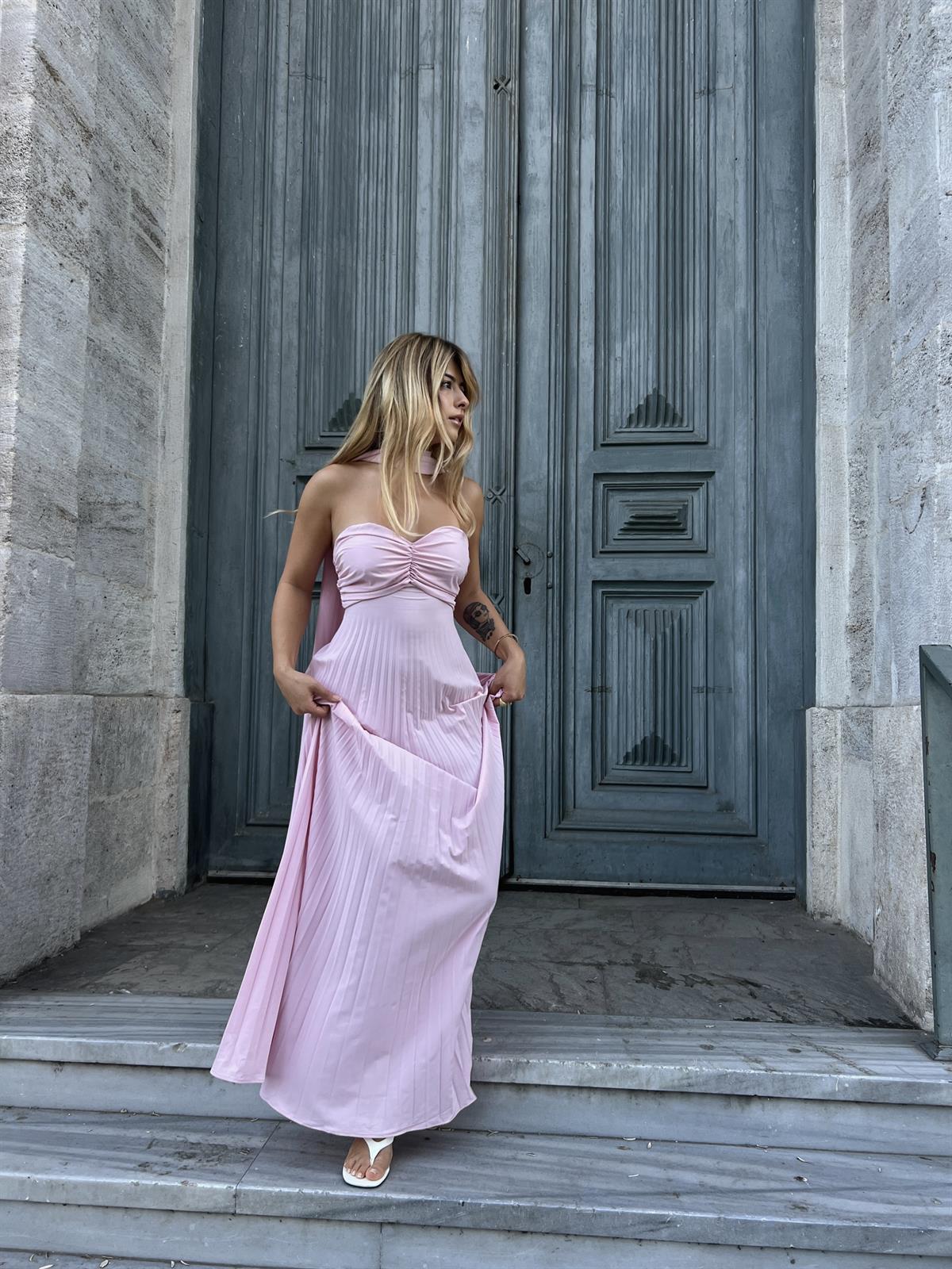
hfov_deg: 53.1
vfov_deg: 67.3
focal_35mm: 26
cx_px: 476
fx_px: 953
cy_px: 634
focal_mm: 5.7
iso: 40
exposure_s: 1/201
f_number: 1.5
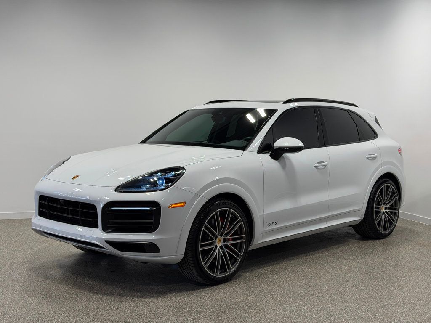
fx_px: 598
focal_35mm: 48
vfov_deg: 30.3
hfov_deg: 39.7
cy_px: 162
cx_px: 216
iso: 64
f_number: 1.78
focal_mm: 6.76
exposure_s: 1/405
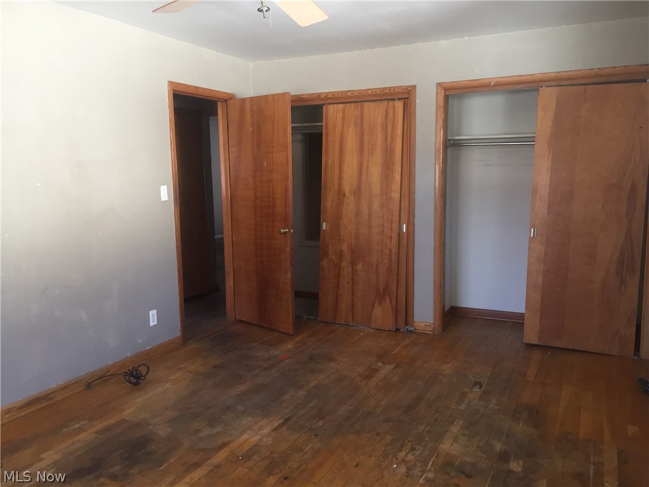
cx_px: 324
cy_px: 244
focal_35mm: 29
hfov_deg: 61.7
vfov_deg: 48.2
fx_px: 544
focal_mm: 4.15
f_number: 2.2
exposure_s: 1/30
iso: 64
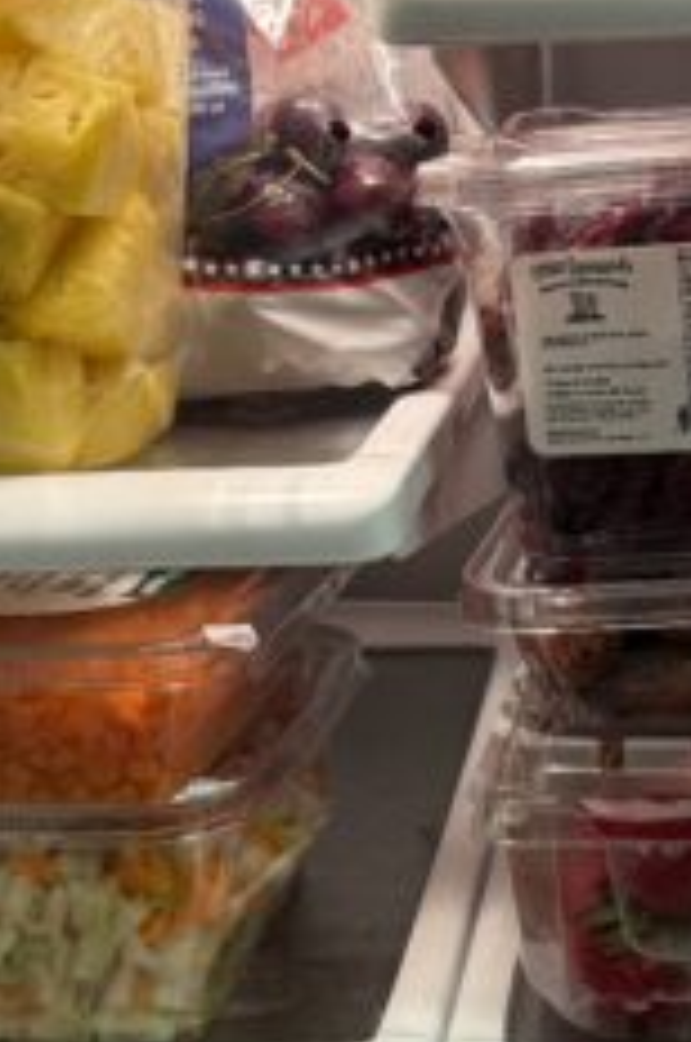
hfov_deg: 16.3
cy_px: 485
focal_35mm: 83
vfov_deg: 24.5
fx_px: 2397
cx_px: 503
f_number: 1.78
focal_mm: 6.76
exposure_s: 1/120
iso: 250
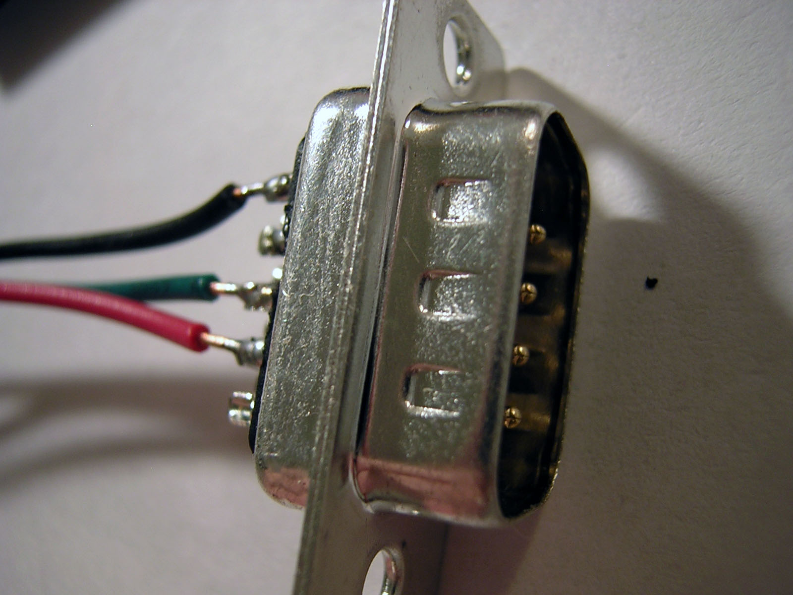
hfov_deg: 51.4
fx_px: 825
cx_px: 396
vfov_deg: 39.7
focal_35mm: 36
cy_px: 298
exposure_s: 1/5.9
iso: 100
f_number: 2.6
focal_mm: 4.7
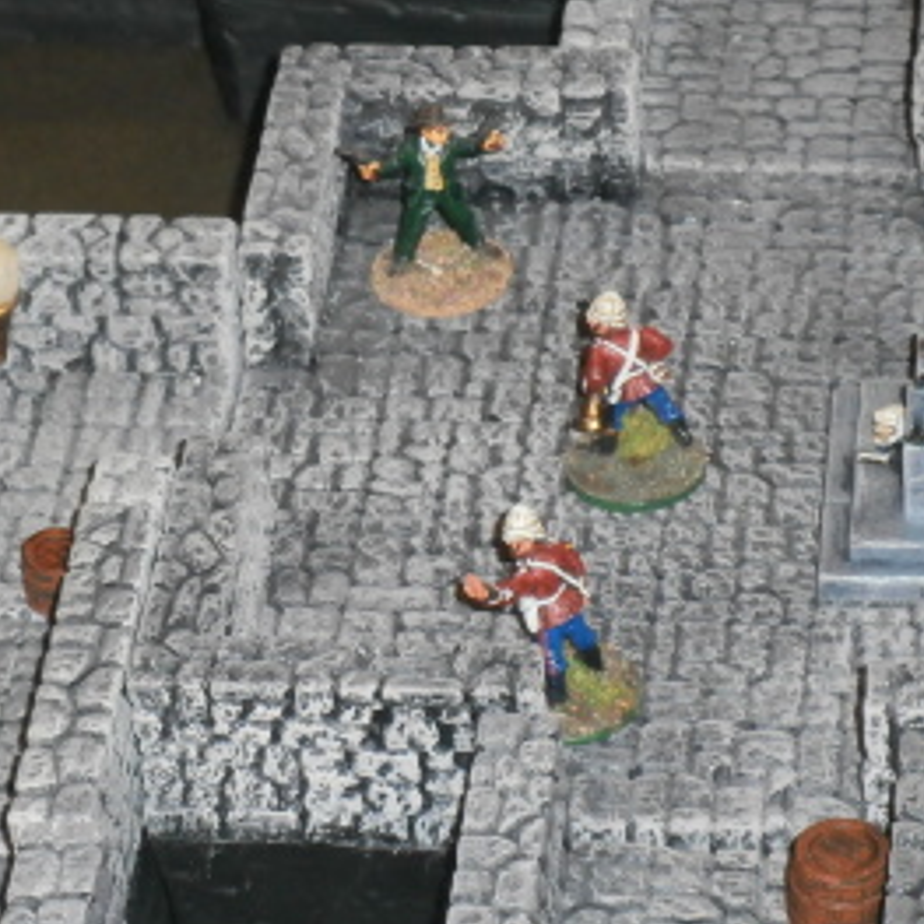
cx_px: 285
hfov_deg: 9.6
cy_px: 242
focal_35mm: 182
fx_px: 5496
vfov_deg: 9.6
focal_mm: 17.8
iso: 200
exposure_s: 1/80
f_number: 5.4
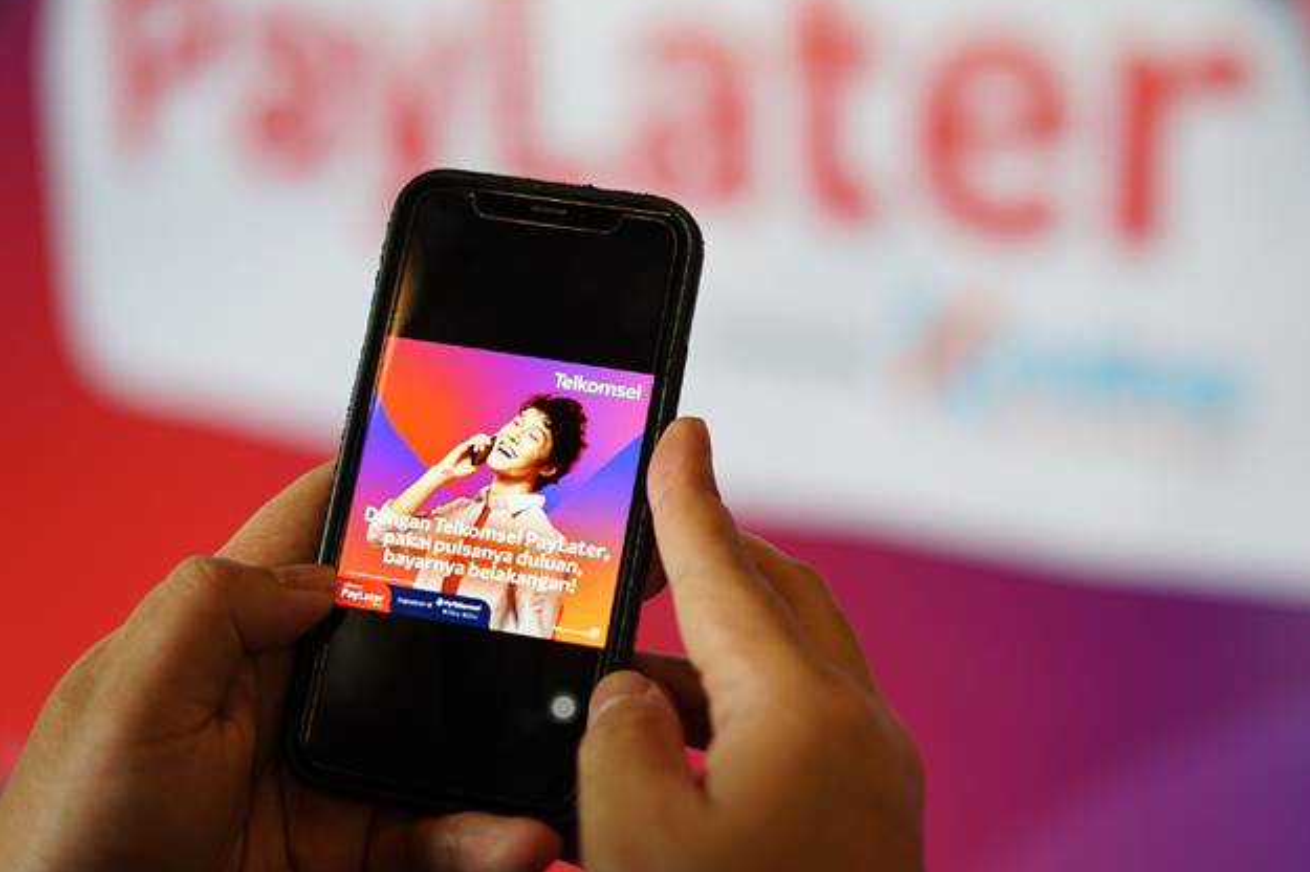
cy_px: 392
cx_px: 727
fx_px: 2037
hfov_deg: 35.6
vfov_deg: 24.2
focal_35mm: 56
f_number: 2.2
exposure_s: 1/125
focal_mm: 50
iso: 500
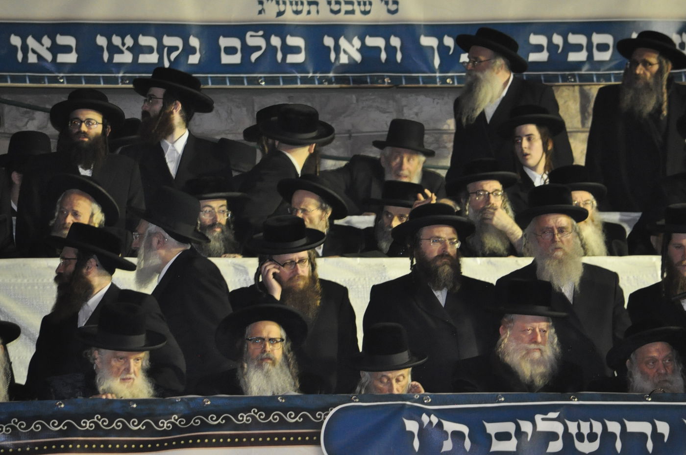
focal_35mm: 315
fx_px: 5993
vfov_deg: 4.3
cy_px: 228
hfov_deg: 6.6
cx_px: 343
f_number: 5.6
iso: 2000
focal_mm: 210
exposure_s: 1/80
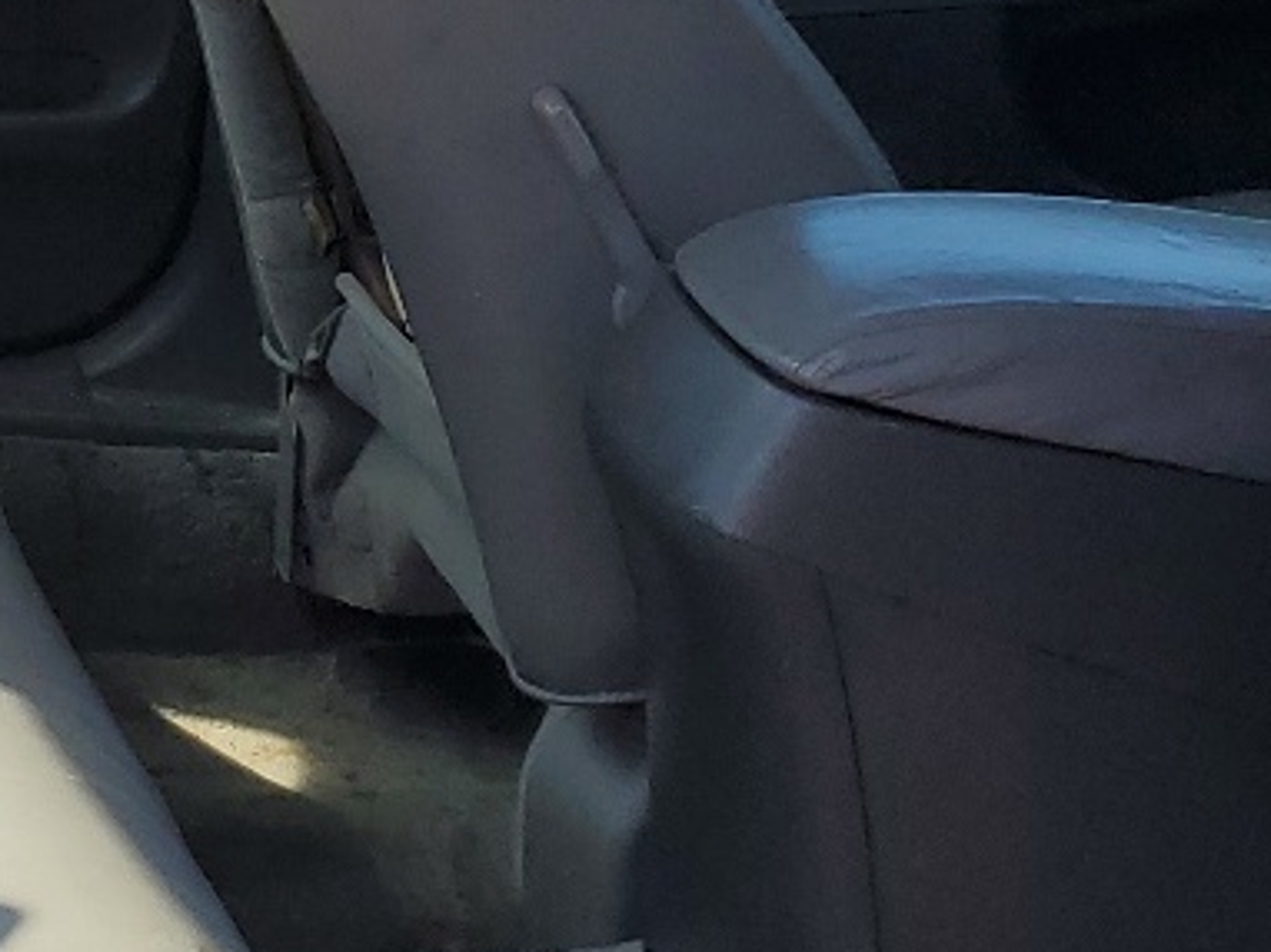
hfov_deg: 17.3
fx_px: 4000
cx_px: -196
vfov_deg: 13.5
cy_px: 223
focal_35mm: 109
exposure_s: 1/1000
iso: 50
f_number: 1.5
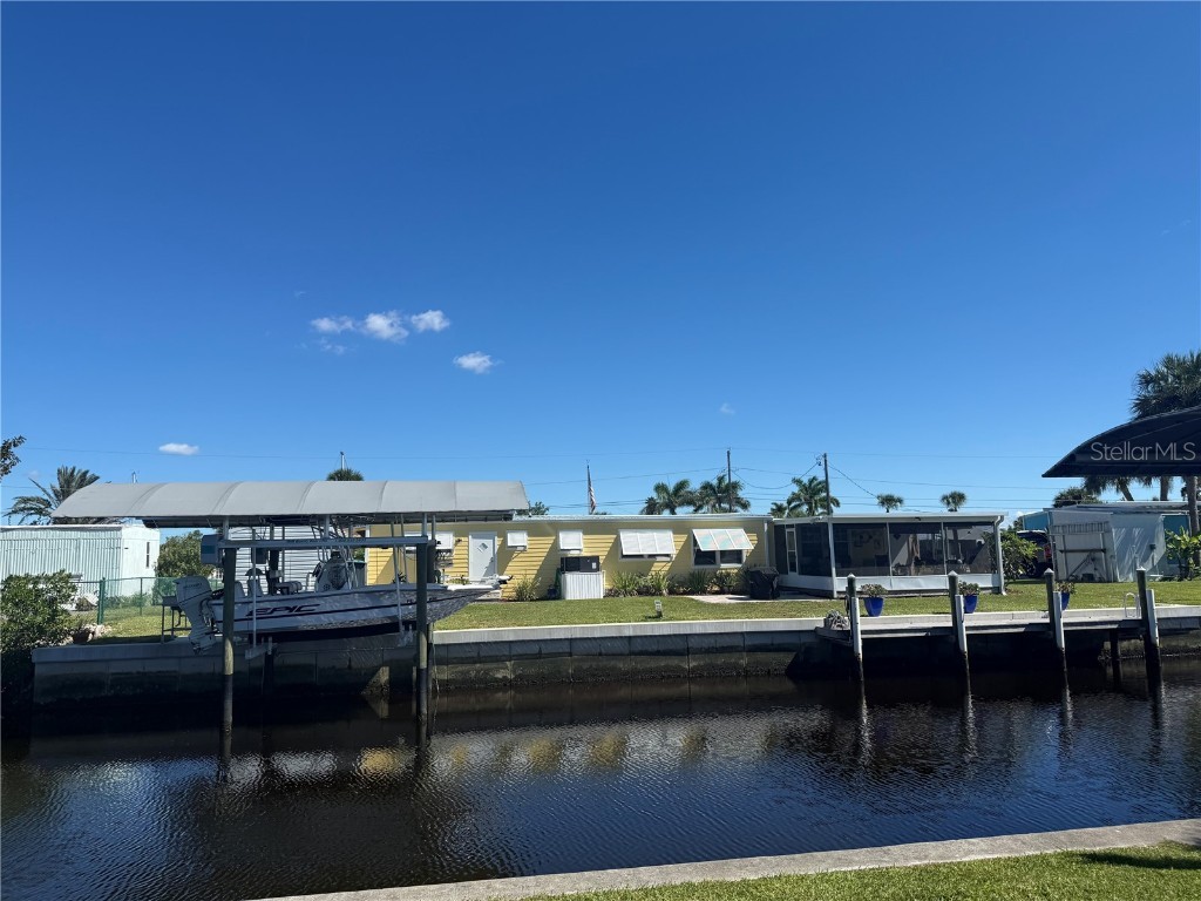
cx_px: 600
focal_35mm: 24
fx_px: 833
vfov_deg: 56.8
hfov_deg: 71.6
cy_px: 450
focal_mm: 6.76
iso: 80
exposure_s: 1/4975
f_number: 1.78
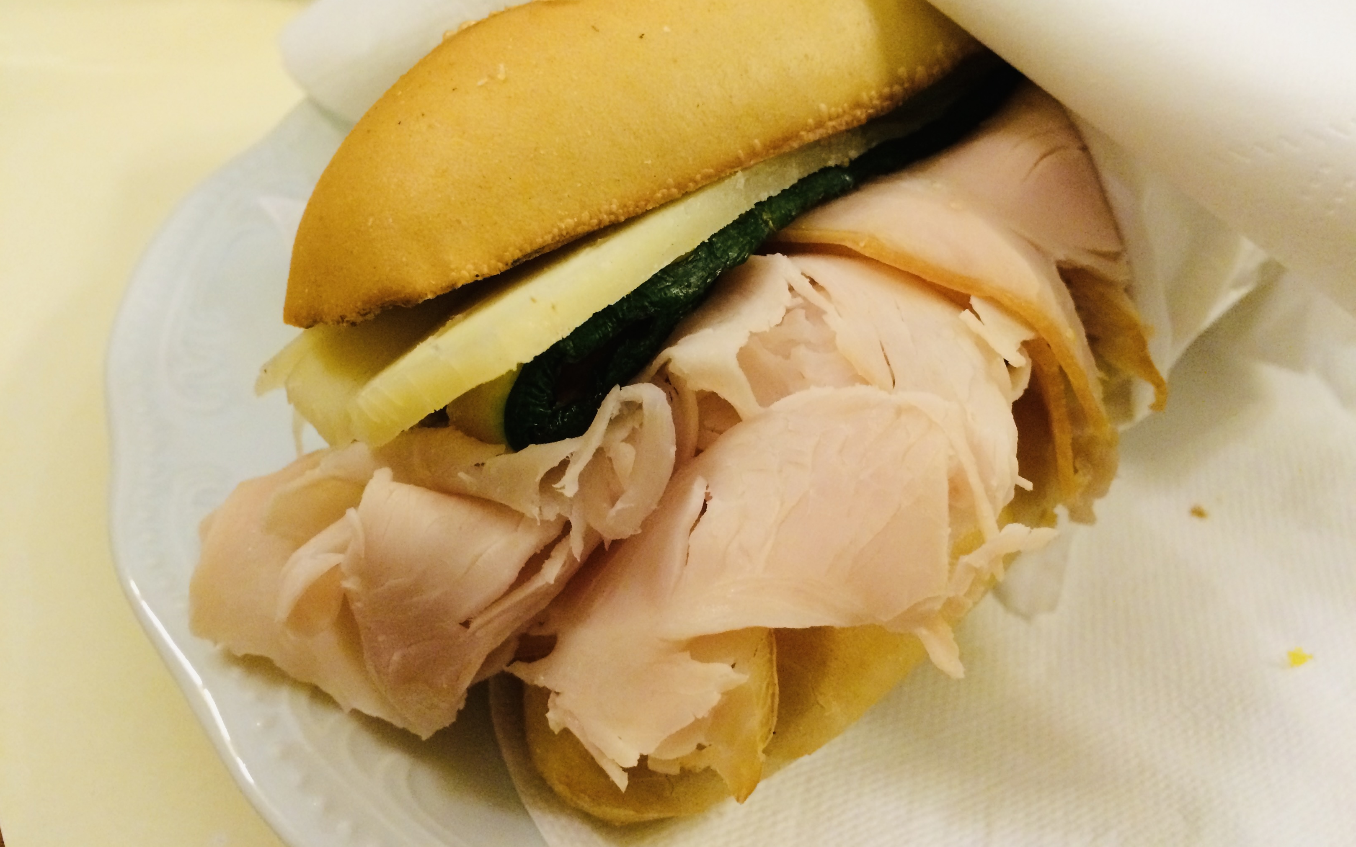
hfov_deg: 61.2
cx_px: 673
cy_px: 404
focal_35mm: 31
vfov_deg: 40.6
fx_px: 1146
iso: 320
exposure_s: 1/30
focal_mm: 4.15
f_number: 2.2
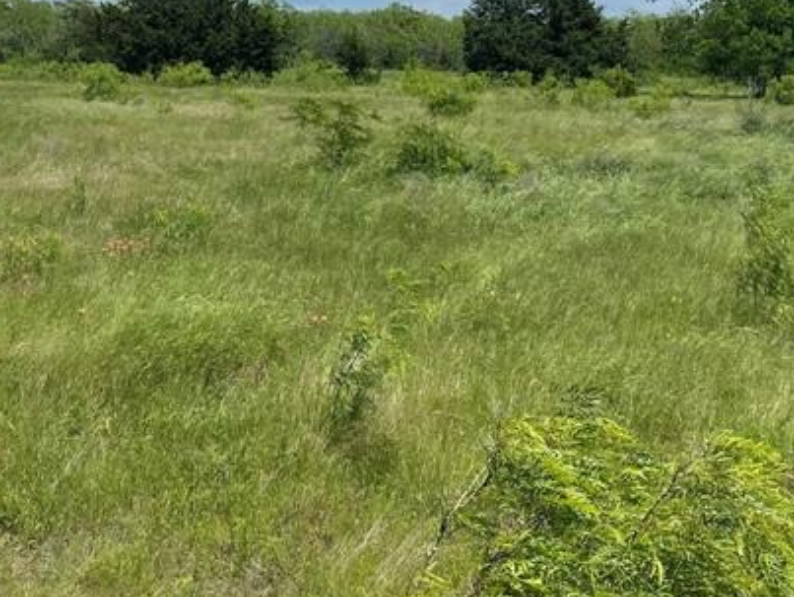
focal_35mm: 66
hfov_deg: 29.2
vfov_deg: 21.8
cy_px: 71
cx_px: 292
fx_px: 1515
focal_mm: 4.2
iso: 32
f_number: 1.6
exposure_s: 1/5291
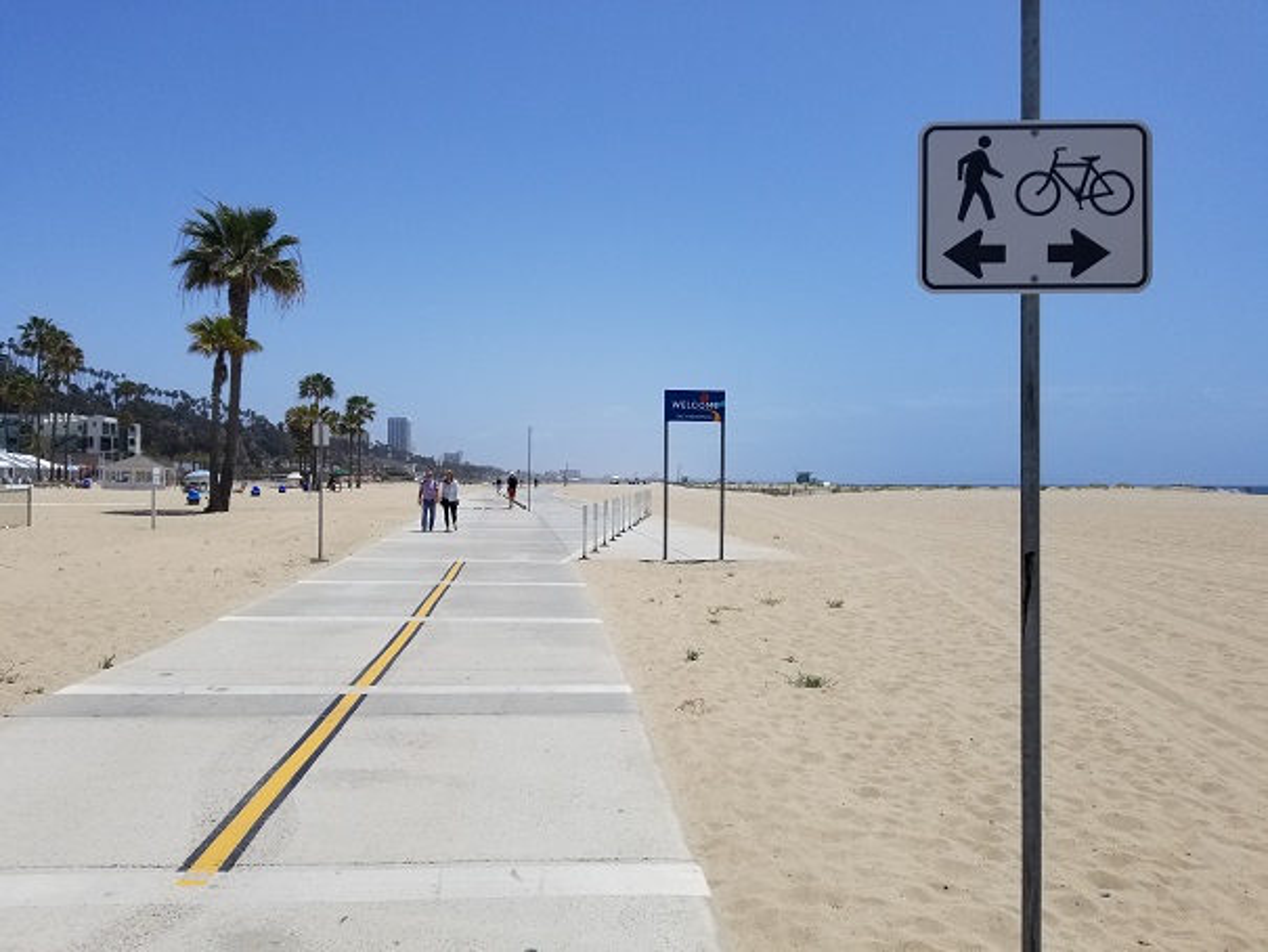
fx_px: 953
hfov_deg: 67.3
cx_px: 634
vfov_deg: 53.1
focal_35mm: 26
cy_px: 476
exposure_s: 1/5120
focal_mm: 4.25
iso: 50
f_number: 1.7
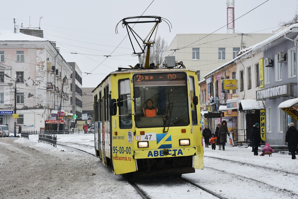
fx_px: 720
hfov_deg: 23.4
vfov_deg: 15.7
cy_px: 100
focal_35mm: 87
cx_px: 149
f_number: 8
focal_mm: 58
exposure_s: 1/500
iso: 400
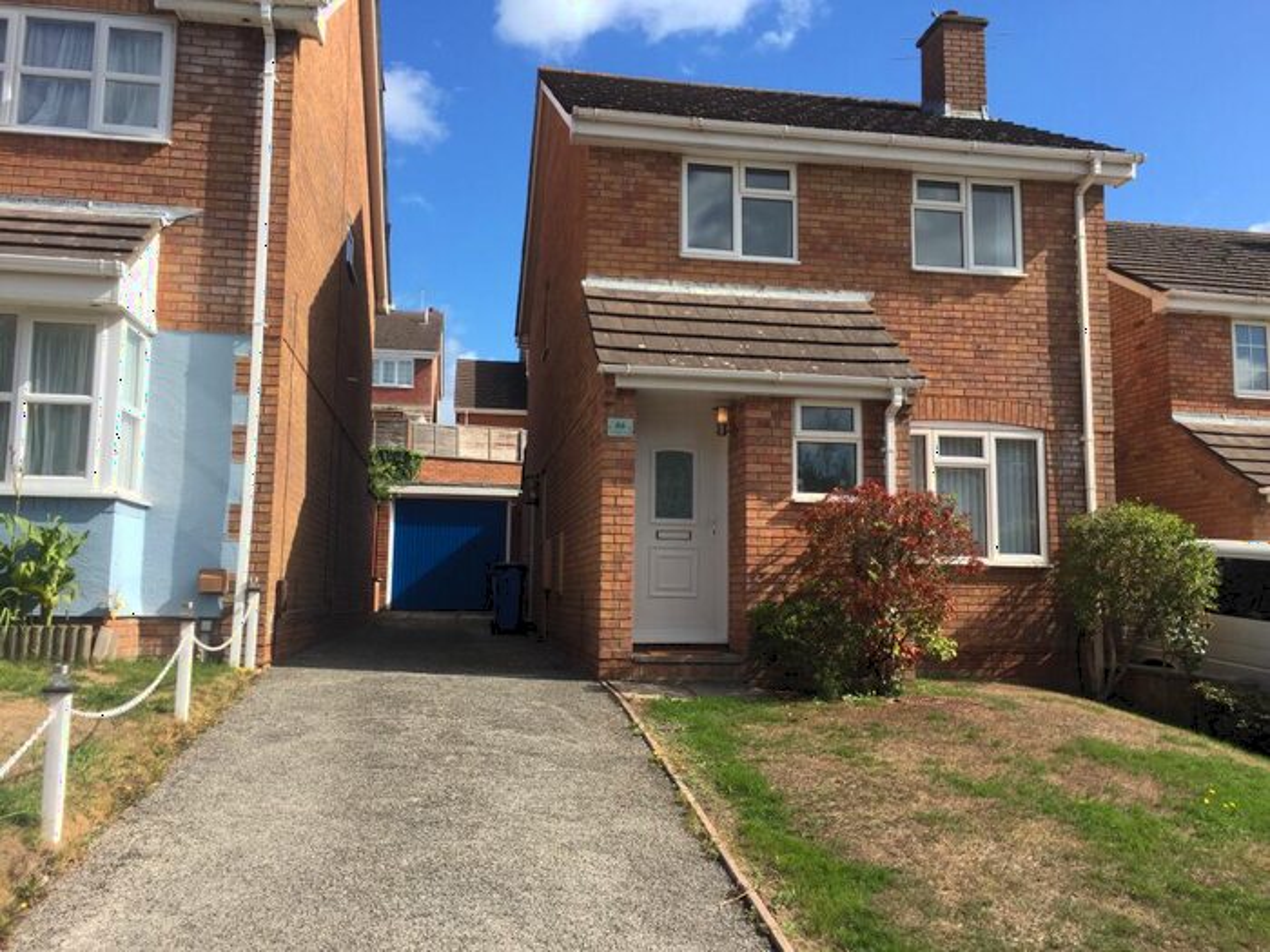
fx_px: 1064
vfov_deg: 48.2
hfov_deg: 61.7
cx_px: 635
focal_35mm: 29
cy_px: 476
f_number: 2.2
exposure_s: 1/1412
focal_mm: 4.15
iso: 32
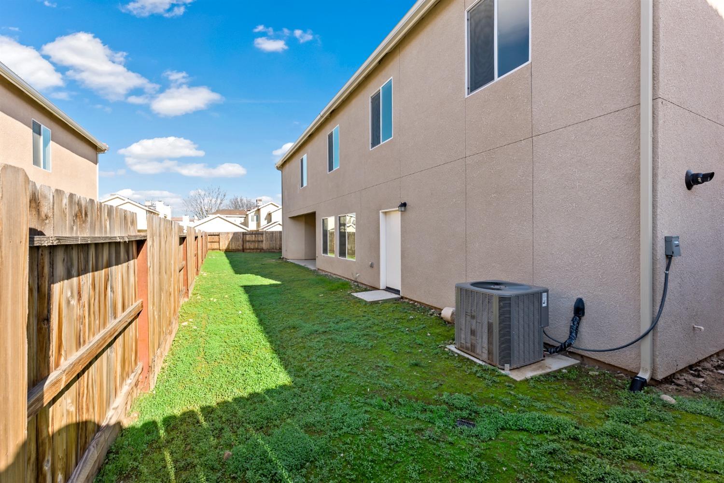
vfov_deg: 81.2
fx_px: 282
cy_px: 242
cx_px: 362
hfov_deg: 104.3
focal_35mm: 14
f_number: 7.1
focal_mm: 14
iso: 80
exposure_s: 1/100
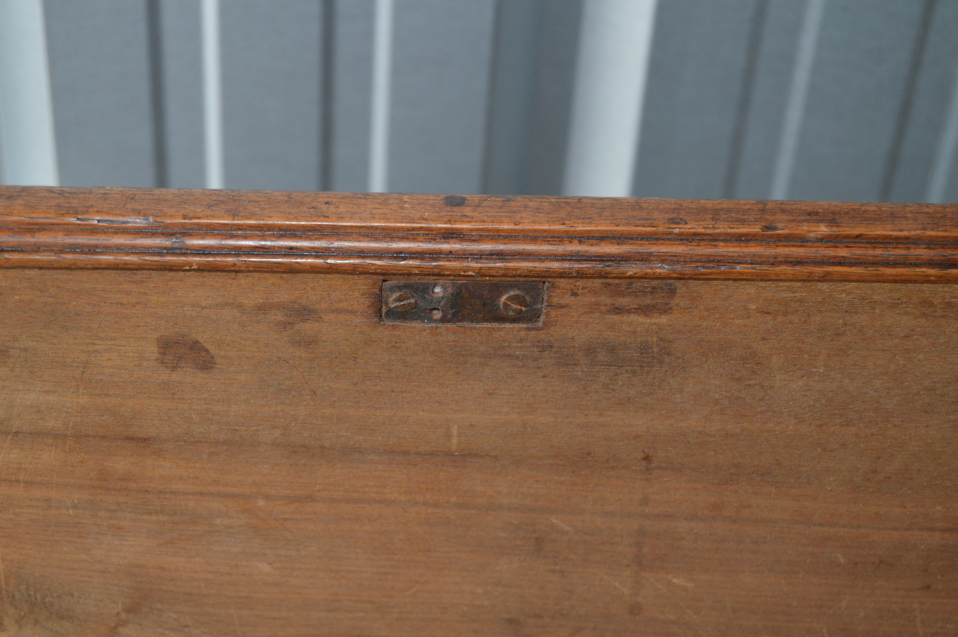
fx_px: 2193
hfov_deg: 24.6
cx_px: 479
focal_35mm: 82
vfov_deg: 16.5
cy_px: 318
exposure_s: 1/60
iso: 400
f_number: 5.6
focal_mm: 55
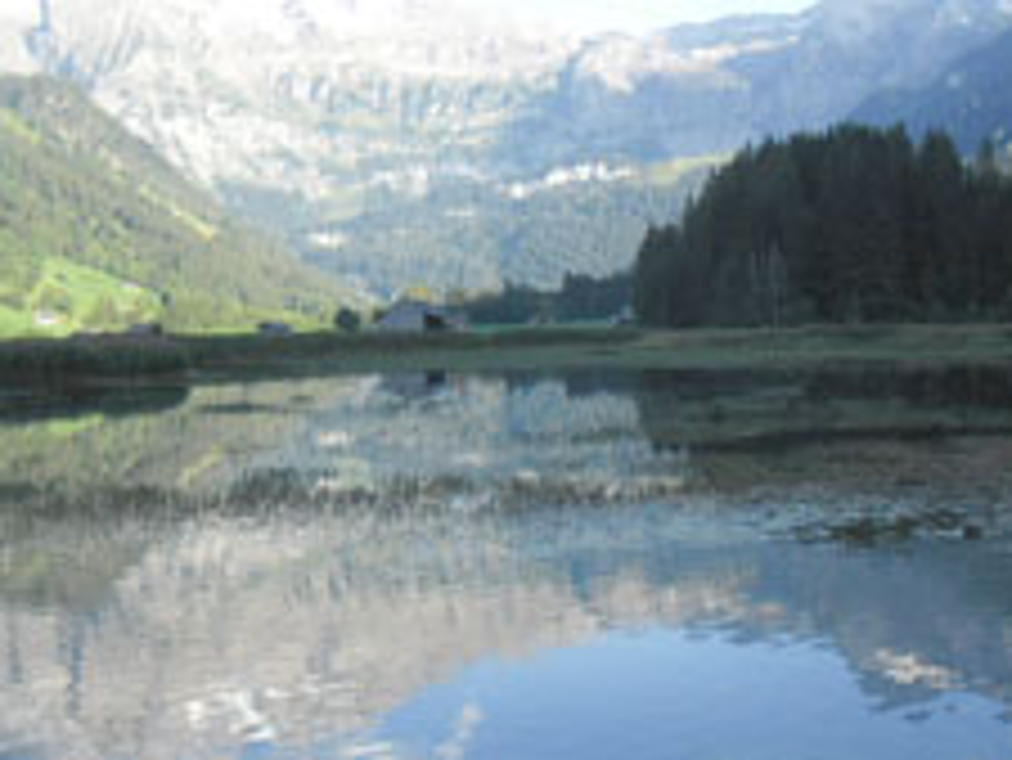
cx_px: 792
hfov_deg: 34.6
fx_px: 1580
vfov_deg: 27.0
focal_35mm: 54
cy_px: 436
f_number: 3.5
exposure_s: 1/145
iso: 80
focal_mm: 4.9
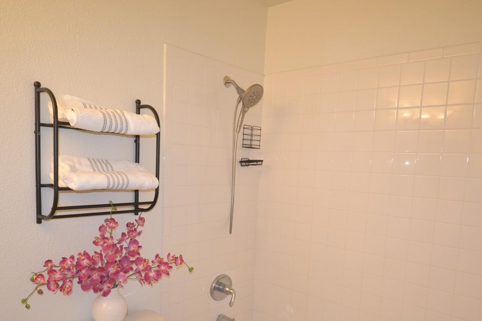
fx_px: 357
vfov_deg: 47.8
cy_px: 207
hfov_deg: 68.0
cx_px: 227
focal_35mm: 27
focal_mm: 13
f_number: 3.8
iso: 1000
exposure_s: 1/60
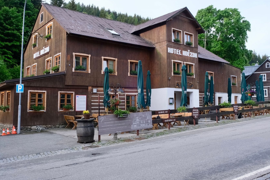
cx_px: 130
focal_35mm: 32
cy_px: 82
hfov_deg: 58.7
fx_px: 240
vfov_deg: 41.1
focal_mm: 18
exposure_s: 1/180
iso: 1600
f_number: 13
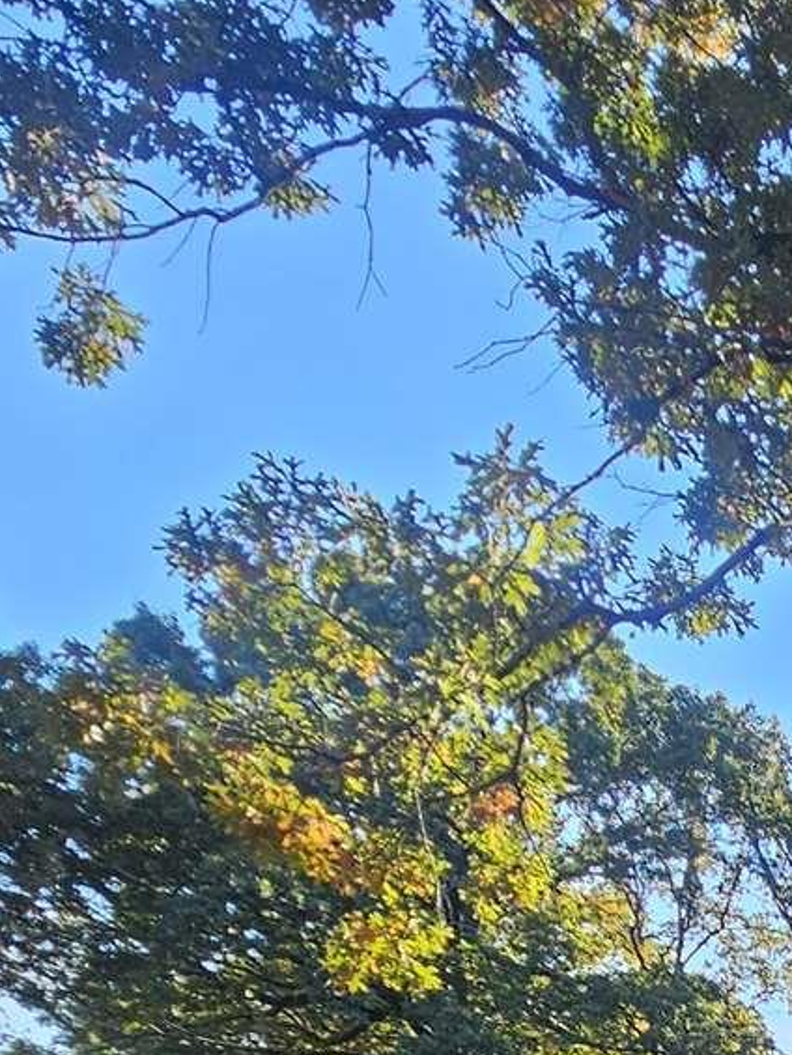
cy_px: 1570
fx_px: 1616
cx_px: 1464
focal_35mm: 53
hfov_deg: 19.6
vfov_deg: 26.5
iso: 50
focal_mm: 2.2
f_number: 2.2
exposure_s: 1/333
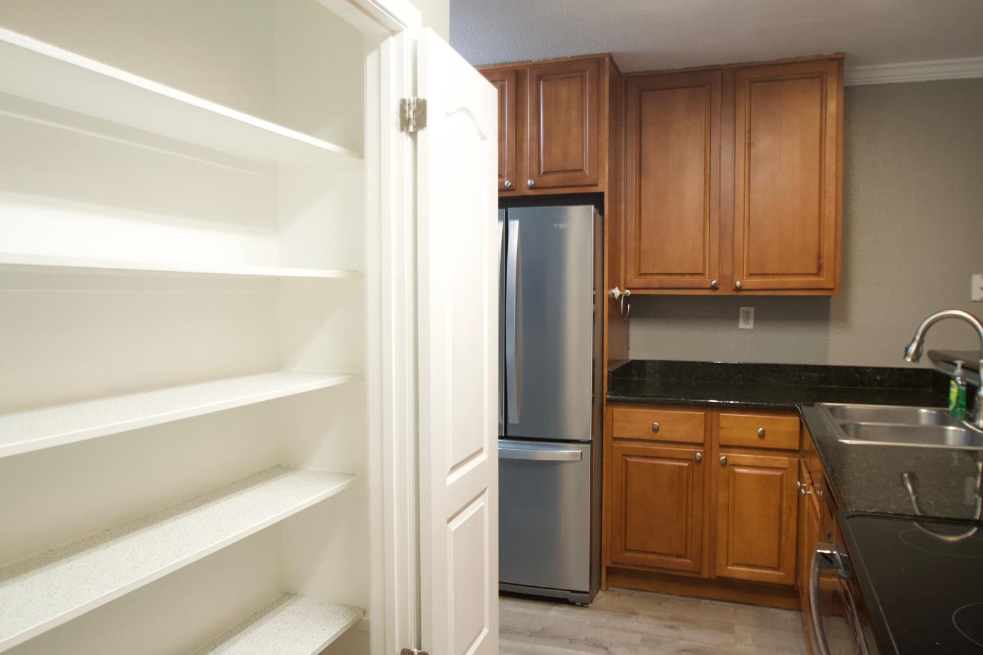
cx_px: 492
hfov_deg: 70.4
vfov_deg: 50.4
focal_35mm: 26
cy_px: 328
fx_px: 696
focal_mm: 17
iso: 1600
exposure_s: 1/60
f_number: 4.2
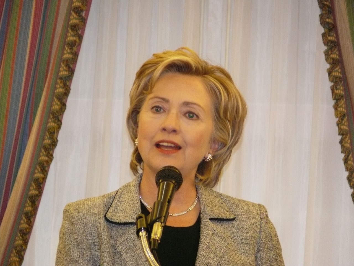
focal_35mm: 420
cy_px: 133
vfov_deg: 3.5
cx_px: 177
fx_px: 4295
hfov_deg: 4.7
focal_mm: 88.8
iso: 400
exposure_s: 1/30
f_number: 3.7
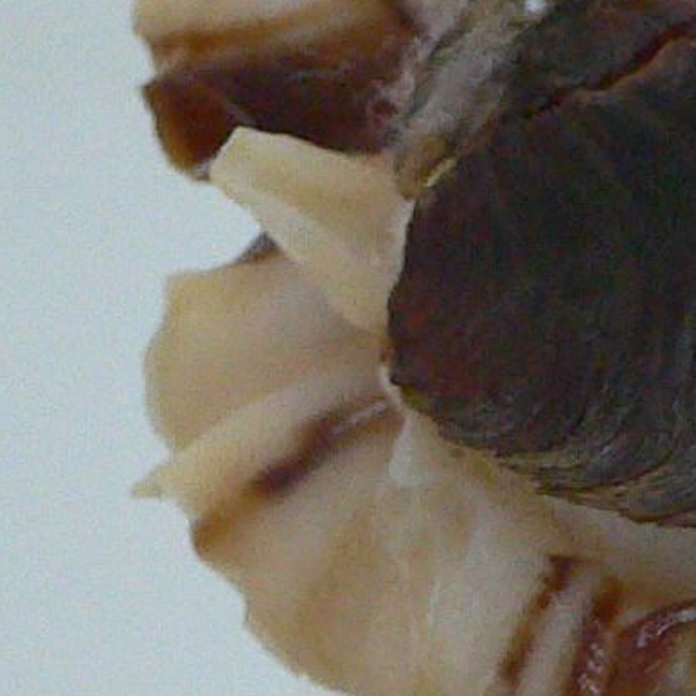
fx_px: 3662
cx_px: 1104
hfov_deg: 10.4
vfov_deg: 10.8
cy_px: 254
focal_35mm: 161
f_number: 2.8
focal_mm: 4.6
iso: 200
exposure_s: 1/50
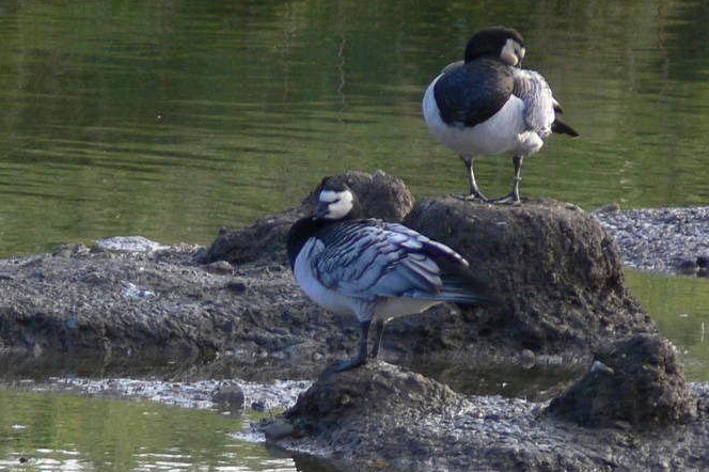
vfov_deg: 1.3
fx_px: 20727
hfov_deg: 2.0
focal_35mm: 1053
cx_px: 18
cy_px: 467
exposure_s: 1/100
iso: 80
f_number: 4.5
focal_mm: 88.8
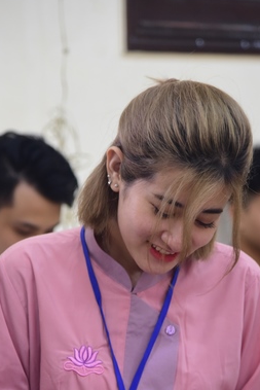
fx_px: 1948
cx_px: 131
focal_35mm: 180
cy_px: 305
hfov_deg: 7.6
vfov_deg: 11.4
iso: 1600
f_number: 4
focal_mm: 105
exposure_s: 1/40
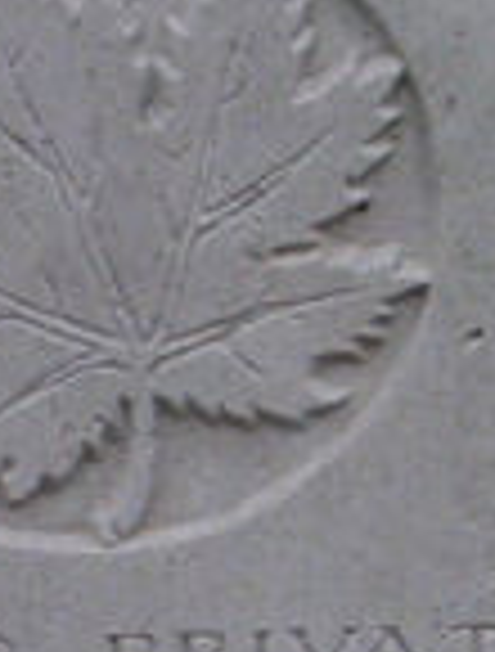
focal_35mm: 442
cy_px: 987
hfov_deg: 3.4
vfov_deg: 4.4
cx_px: -9
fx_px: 8366
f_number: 3.62
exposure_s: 1/419
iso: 100
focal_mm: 10.76
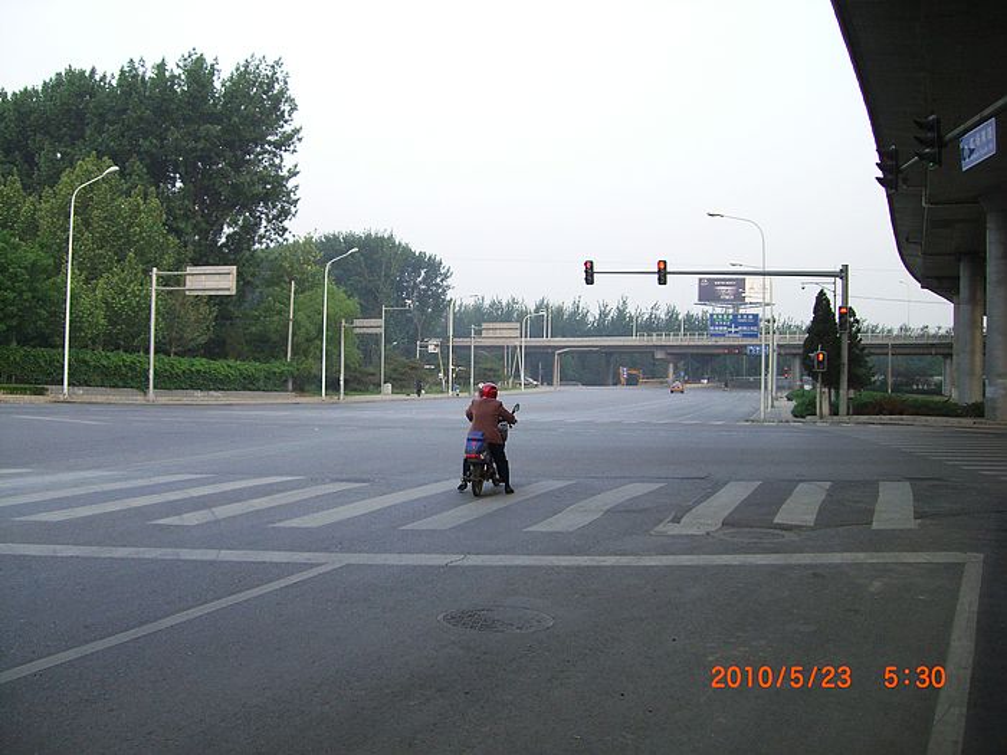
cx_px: 504
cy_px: 378
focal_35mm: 38
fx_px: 1105
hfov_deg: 49.0
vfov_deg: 37.7
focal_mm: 6.2
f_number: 2.7
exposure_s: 1/200
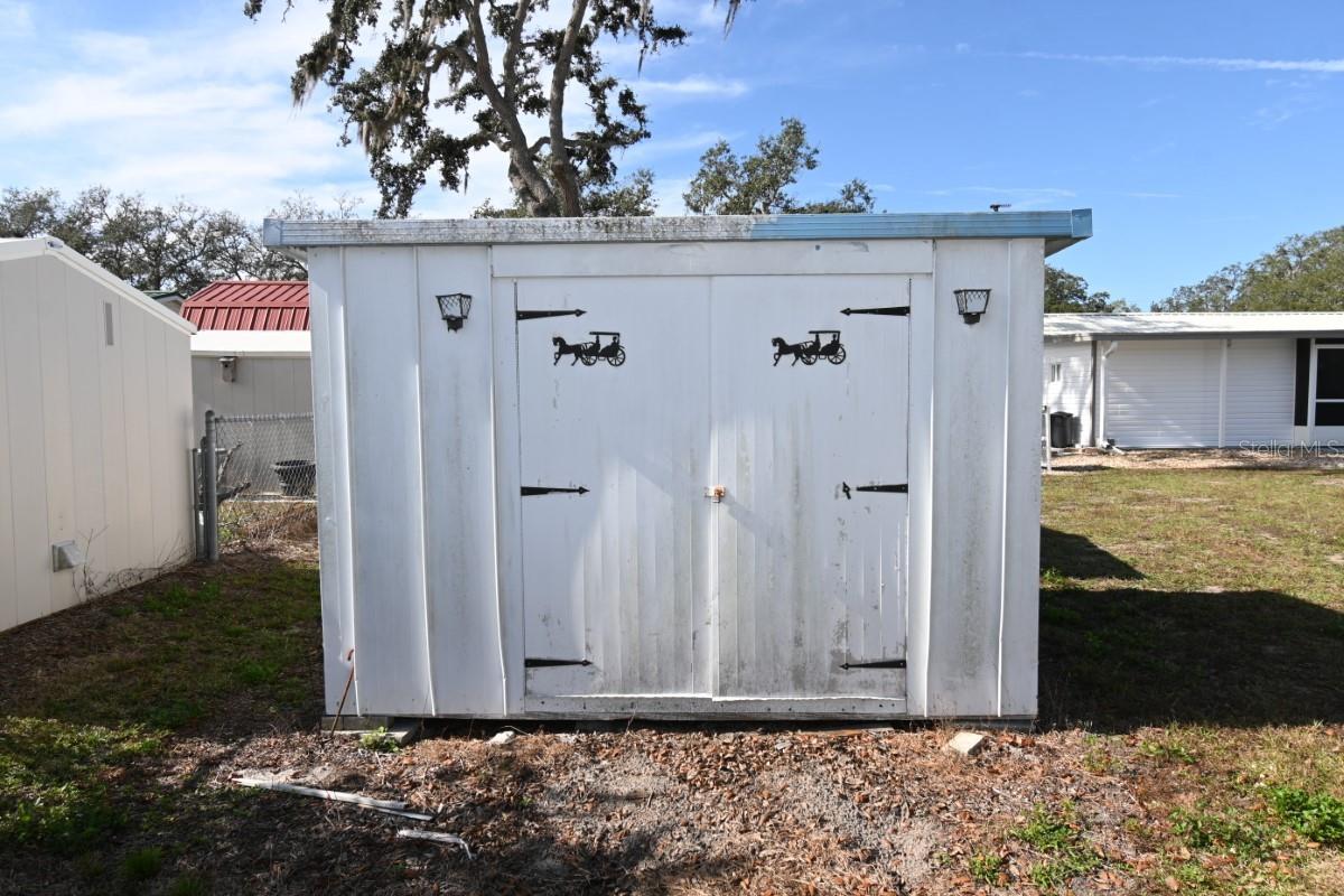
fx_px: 840
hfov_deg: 77.3
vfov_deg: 56.1
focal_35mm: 22
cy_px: 448
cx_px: 672
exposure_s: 1/200
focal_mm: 15
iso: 100
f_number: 8
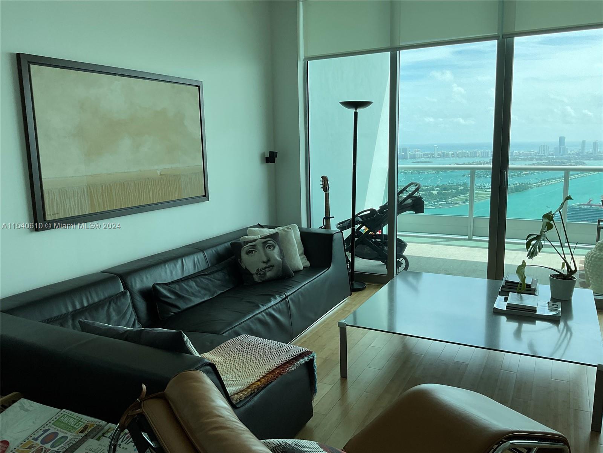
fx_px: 505
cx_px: 302
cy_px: 226
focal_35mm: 29
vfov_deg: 48.2
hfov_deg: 61.7
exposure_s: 1/540
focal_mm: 3
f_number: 1.8
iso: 16
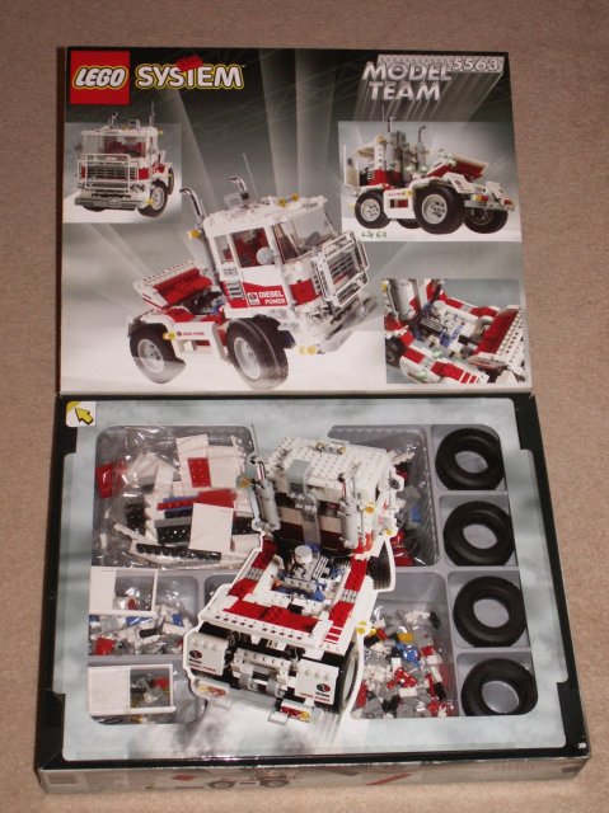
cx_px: 304
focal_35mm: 49
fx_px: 1151
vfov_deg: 38.9
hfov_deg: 29.6
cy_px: 406
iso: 160
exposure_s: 1/60
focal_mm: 8.14
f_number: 3.2
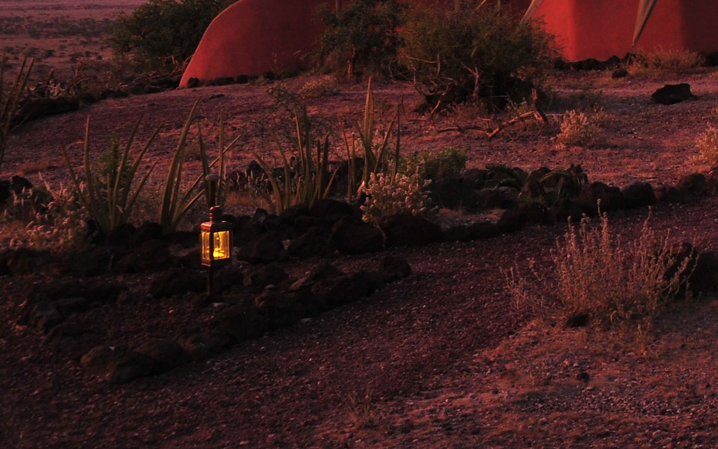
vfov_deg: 13.2
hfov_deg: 20.4
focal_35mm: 93
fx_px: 1820
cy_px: -235
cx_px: 939
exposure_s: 1/15
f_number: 8
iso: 800
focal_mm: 31
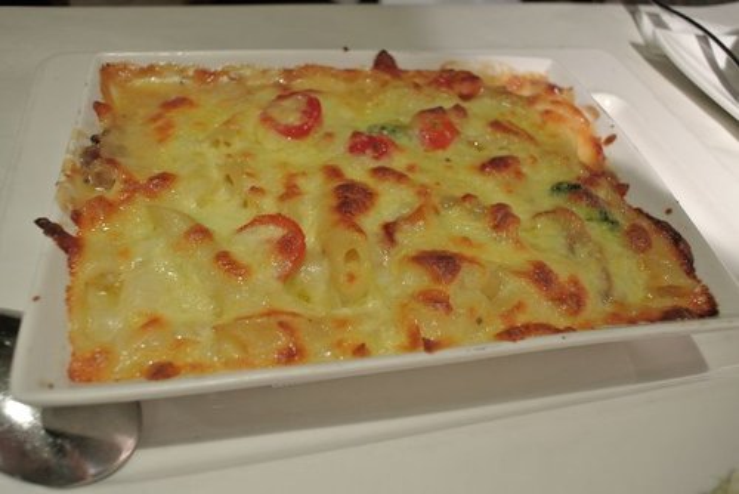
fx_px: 555
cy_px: 247
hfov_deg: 67.4
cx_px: 370
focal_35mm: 27
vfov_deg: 48.0
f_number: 2.8
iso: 500
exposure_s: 1/30
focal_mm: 10
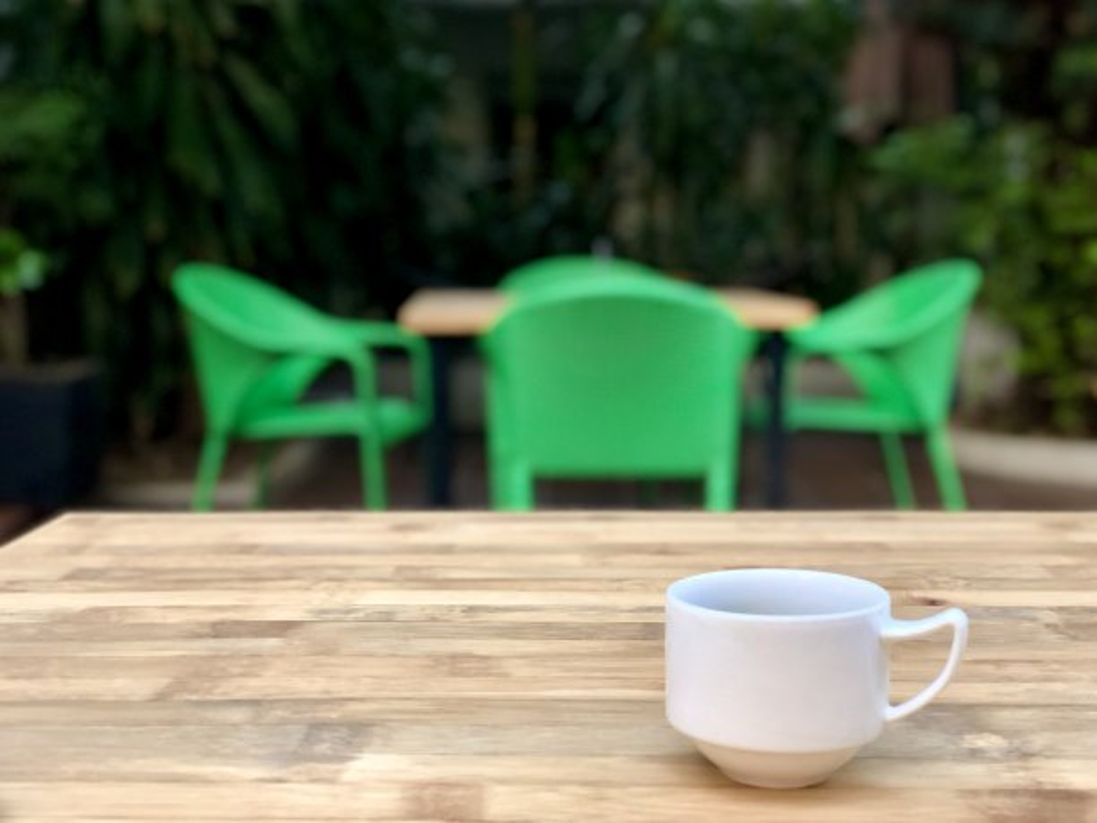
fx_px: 1648
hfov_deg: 36.8
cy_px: 412
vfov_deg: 28.0
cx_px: 548
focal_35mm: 52
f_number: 2.4
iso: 100
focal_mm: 6
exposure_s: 1/60
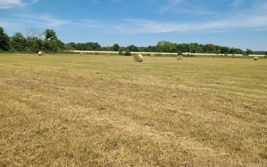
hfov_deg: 66.5
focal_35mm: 28
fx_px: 204
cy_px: 70
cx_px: 132
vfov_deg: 44.4
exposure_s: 1/2708
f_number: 1.8
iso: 40
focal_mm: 5.4
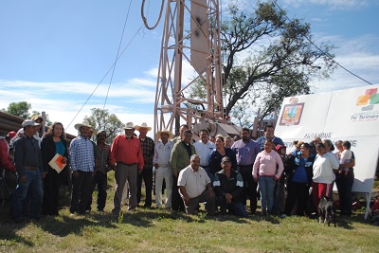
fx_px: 411
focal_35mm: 39
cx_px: 190
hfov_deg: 49.5
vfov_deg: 34.2
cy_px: 126
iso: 160
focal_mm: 26
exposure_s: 1/1000
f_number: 4.2
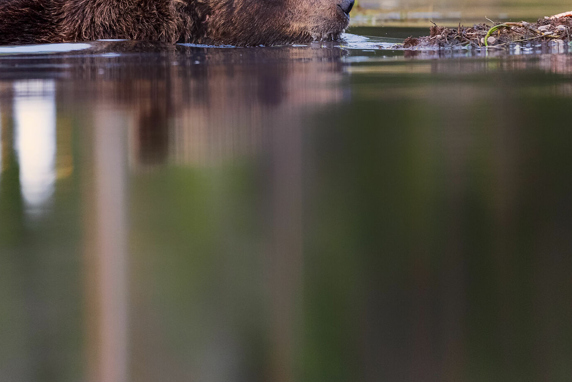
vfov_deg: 1.6
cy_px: 54
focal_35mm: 865
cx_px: 249
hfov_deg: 2.4
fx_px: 13749
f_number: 4
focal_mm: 500
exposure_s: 1/1250
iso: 2200
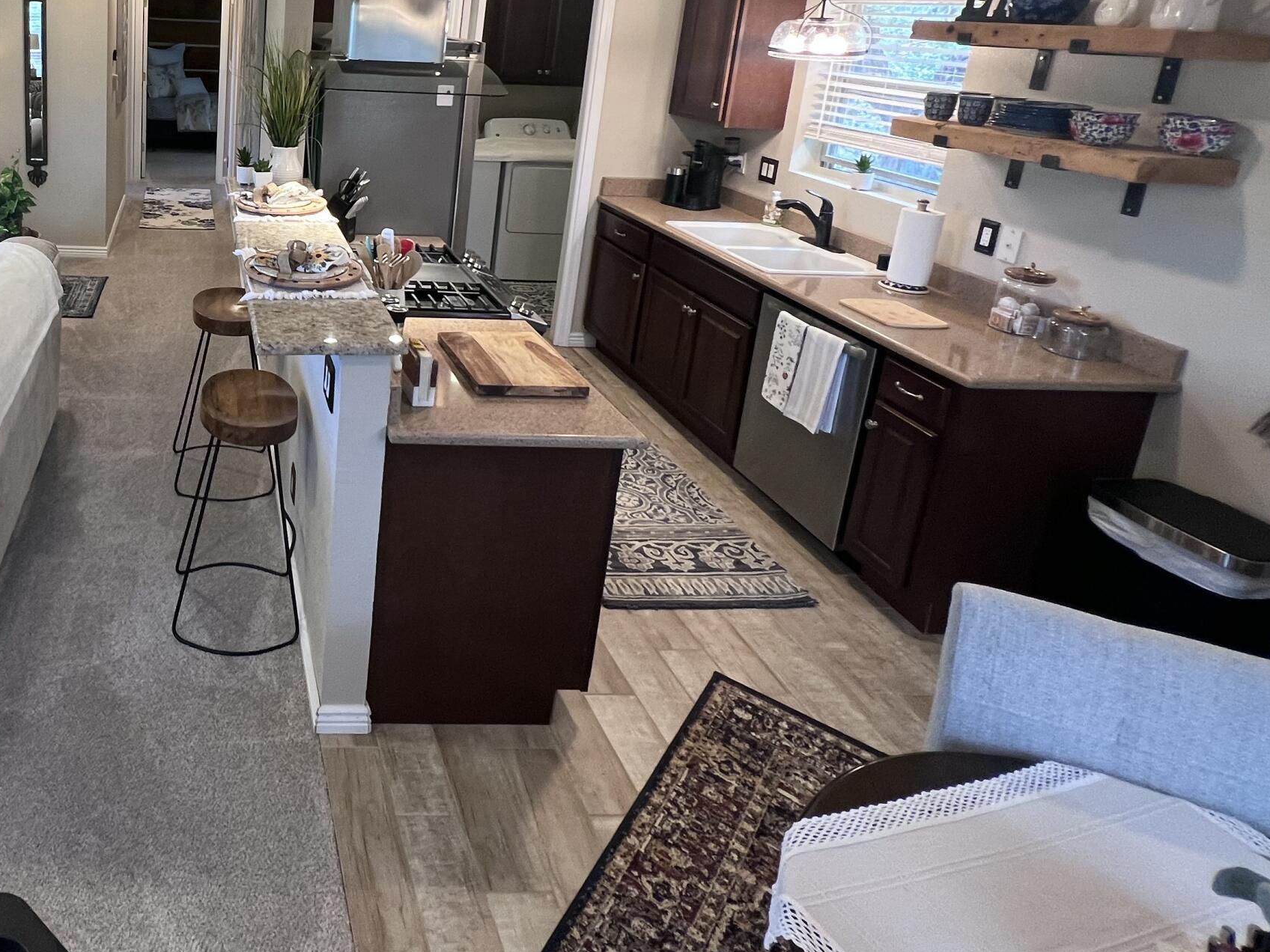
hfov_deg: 65.7
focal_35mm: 23
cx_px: 217
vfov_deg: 55.5
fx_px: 844
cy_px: 216
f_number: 1.8
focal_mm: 1.57
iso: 125
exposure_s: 1/60
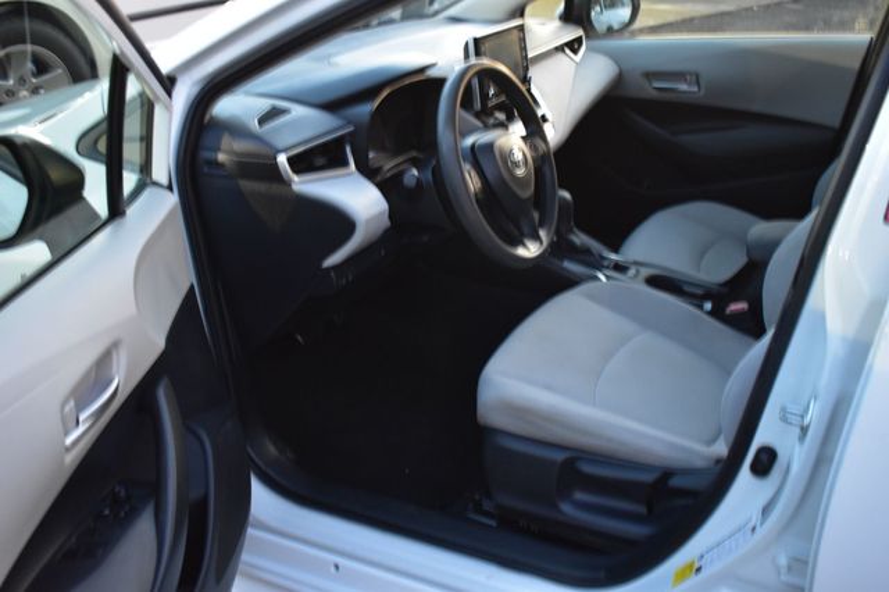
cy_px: 296
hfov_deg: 53.2
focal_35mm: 36
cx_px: 444
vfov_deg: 36.8
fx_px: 889
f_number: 3.8
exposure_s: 1/3
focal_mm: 24
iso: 1600
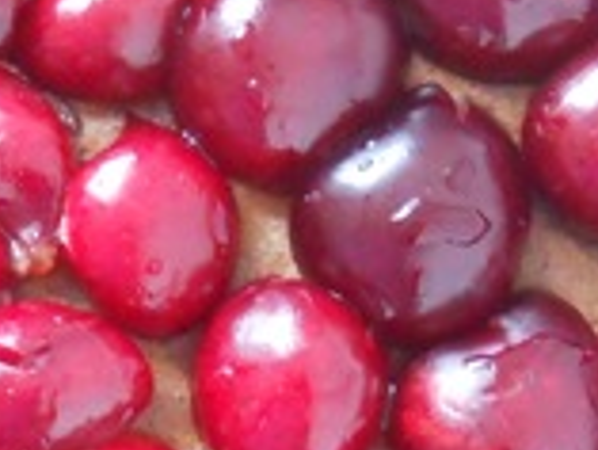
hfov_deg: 9.4
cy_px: 542
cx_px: 0
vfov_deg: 7.1
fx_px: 3613
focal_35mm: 209
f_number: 3.1
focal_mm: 6.72
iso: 400
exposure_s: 1/40
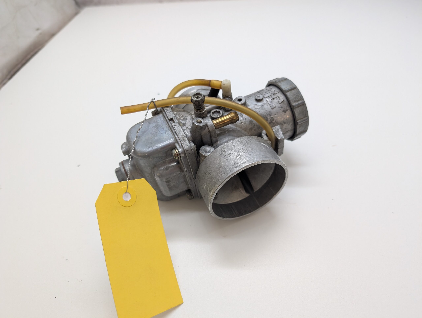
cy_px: 159
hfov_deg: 71.5
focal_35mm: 24
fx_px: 293
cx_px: 211
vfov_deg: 56.9
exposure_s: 1/86.3
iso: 105
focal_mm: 6.9
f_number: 1.68
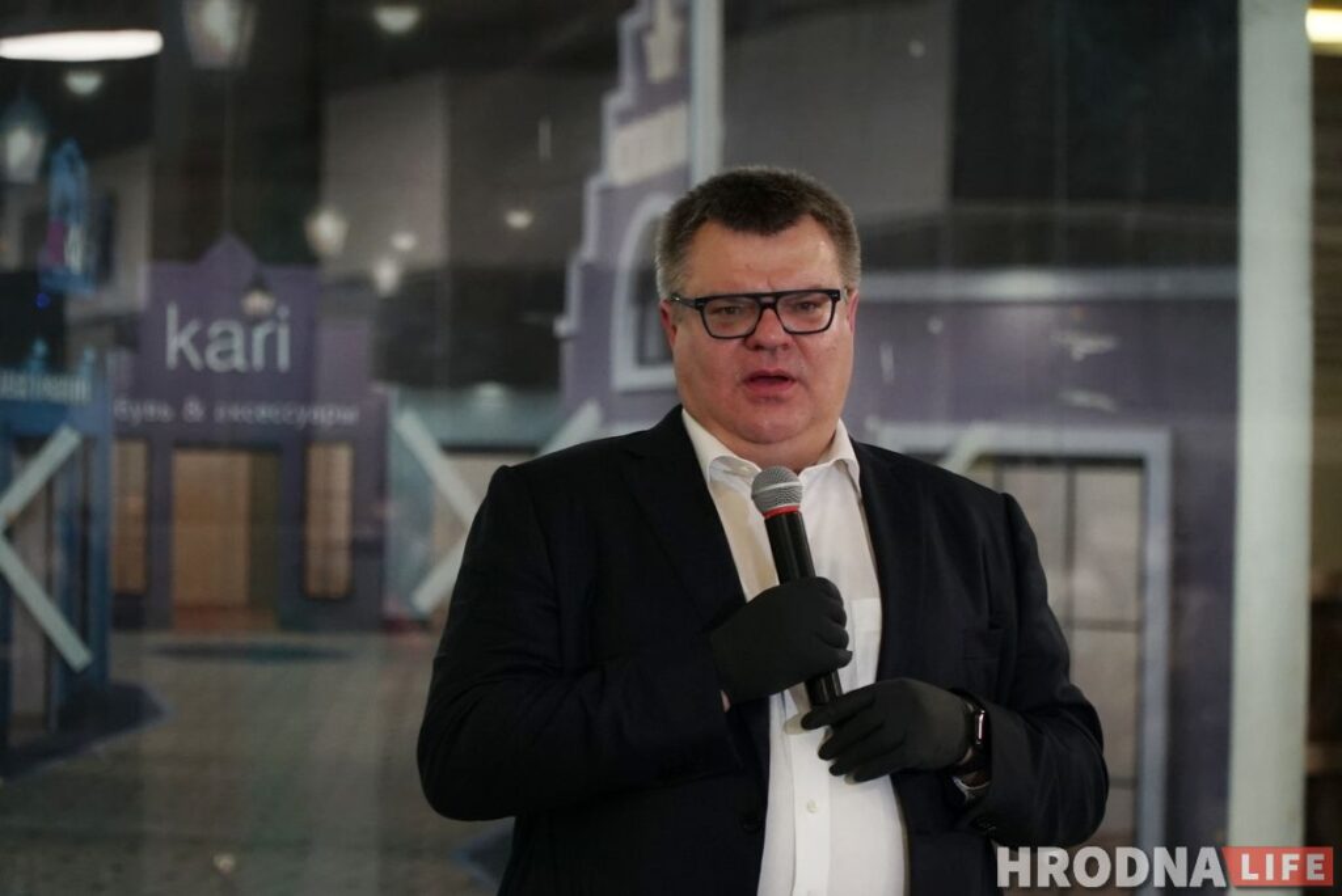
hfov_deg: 13.1
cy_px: 448
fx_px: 5856
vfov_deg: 8.8
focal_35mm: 157
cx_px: 671
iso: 2500
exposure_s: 1/125
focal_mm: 105
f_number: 4
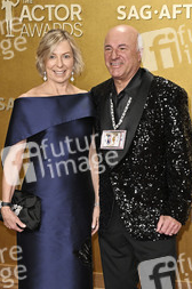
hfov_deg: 17.2
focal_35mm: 79
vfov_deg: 25.4
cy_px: 216
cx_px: 93
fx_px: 634
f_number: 5.6
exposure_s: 1/320
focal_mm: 50
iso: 2500
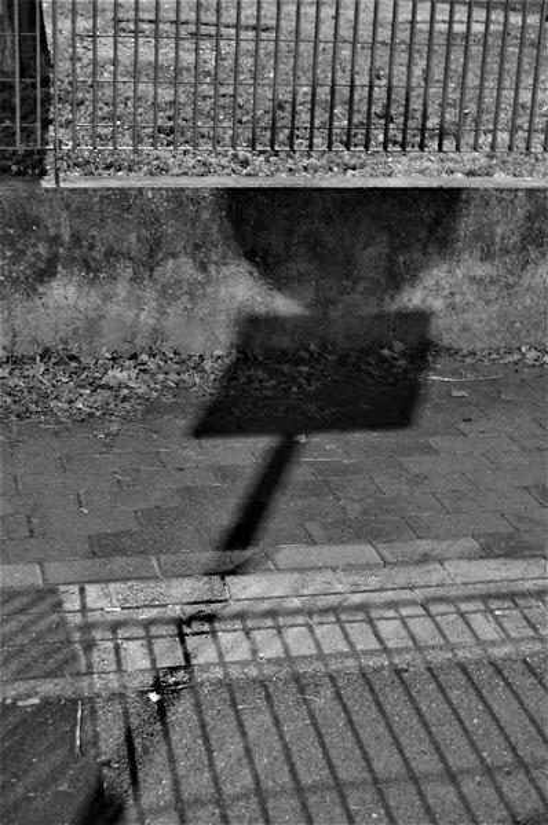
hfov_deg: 25.0
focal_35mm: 54
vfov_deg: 36.9
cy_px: 412
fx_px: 1237
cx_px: 274
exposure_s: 1/3
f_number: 5
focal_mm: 36
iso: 3200
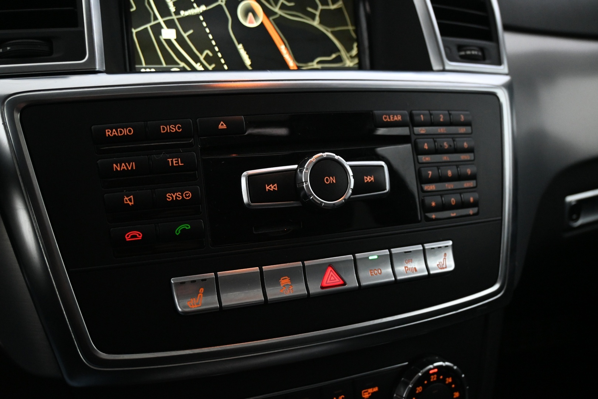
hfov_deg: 52.2
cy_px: 200
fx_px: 610
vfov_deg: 36.2
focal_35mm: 37
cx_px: 299
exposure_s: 1/40
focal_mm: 24.5
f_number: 4.2
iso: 2800
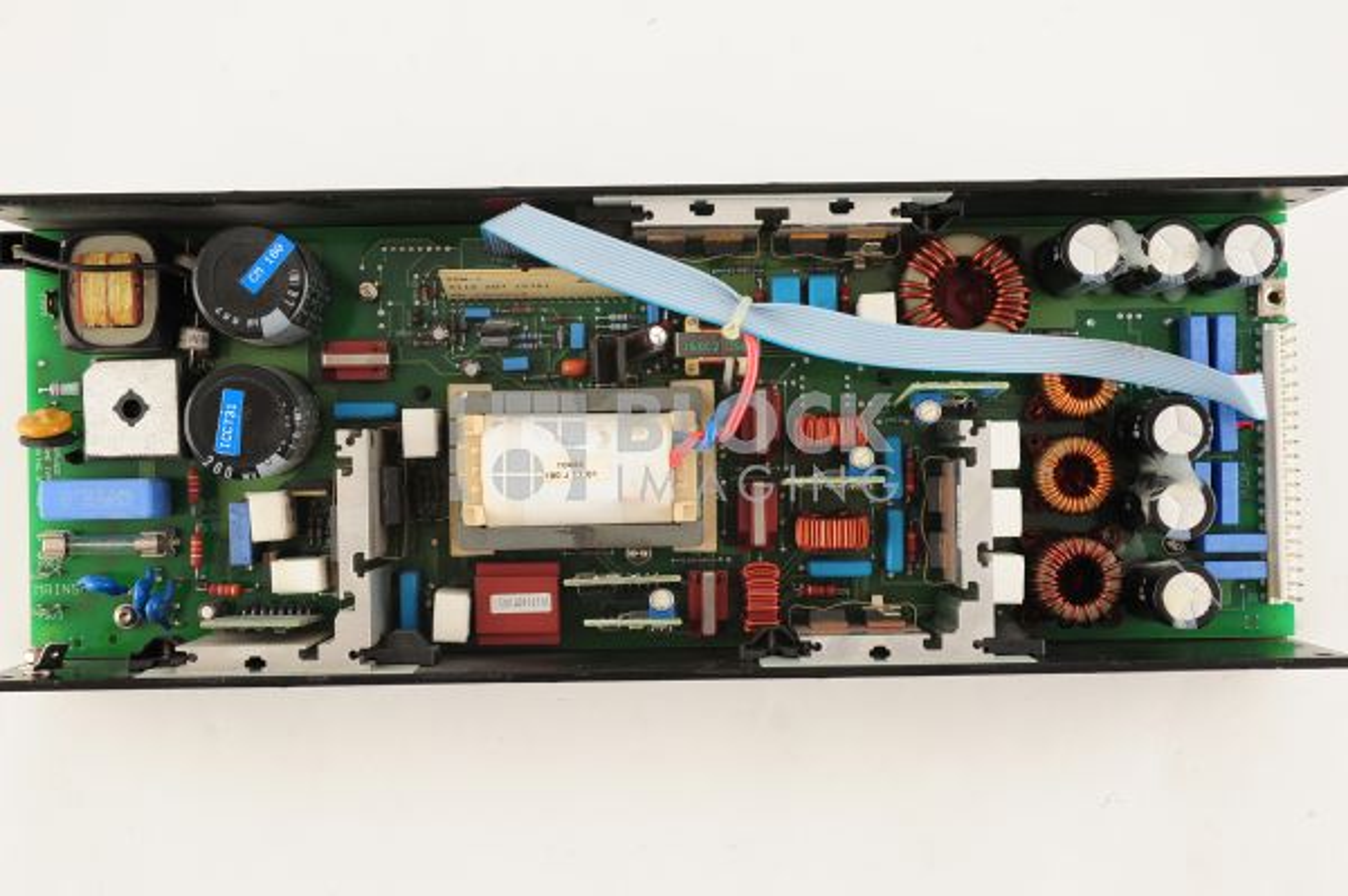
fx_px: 1871
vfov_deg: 26.9
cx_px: 674
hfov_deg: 39.6
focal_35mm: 50
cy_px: 448
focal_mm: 50
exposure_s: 1/125
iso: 1600
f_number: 9
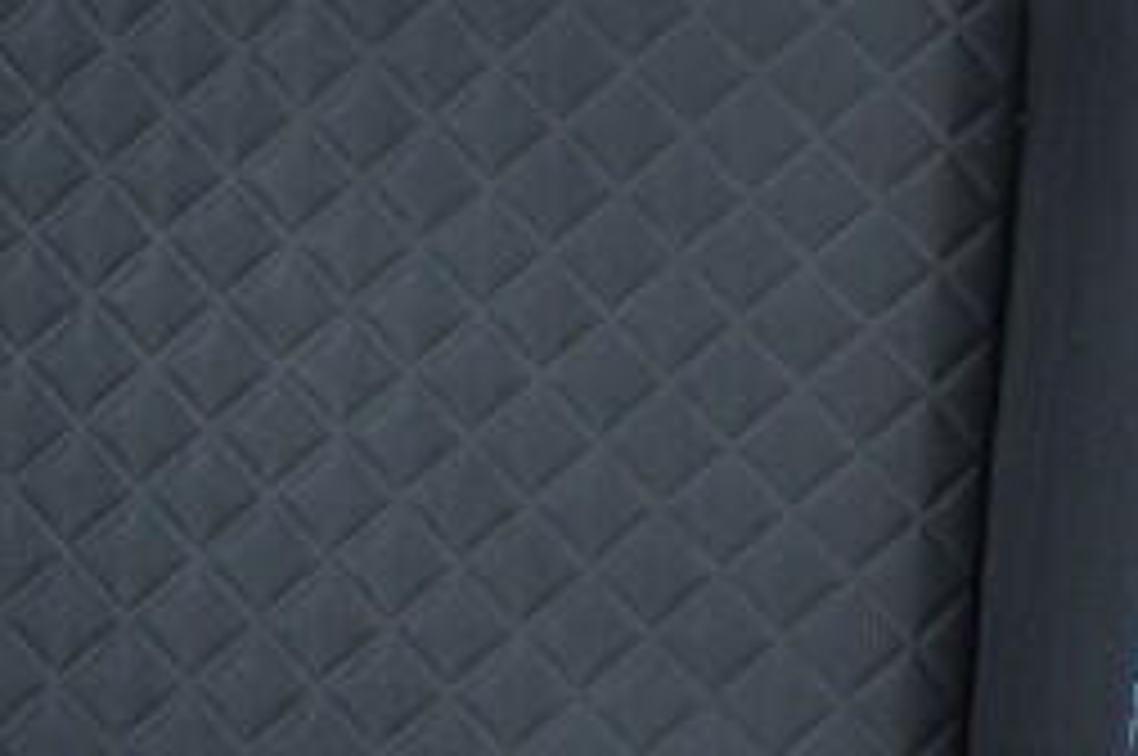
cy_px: -119
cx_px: 2078
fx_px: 4609
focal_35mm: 146
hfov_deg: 12.7
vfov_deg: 9.3
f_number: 2.8
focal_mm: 24
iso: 320
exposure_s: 1/40
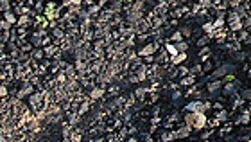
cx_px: 633
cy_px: -350
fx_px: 2217
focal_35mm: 333
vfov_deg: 3.5
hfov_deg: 6.2
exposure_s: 1/500
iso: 400
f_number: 6.3
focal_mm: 29
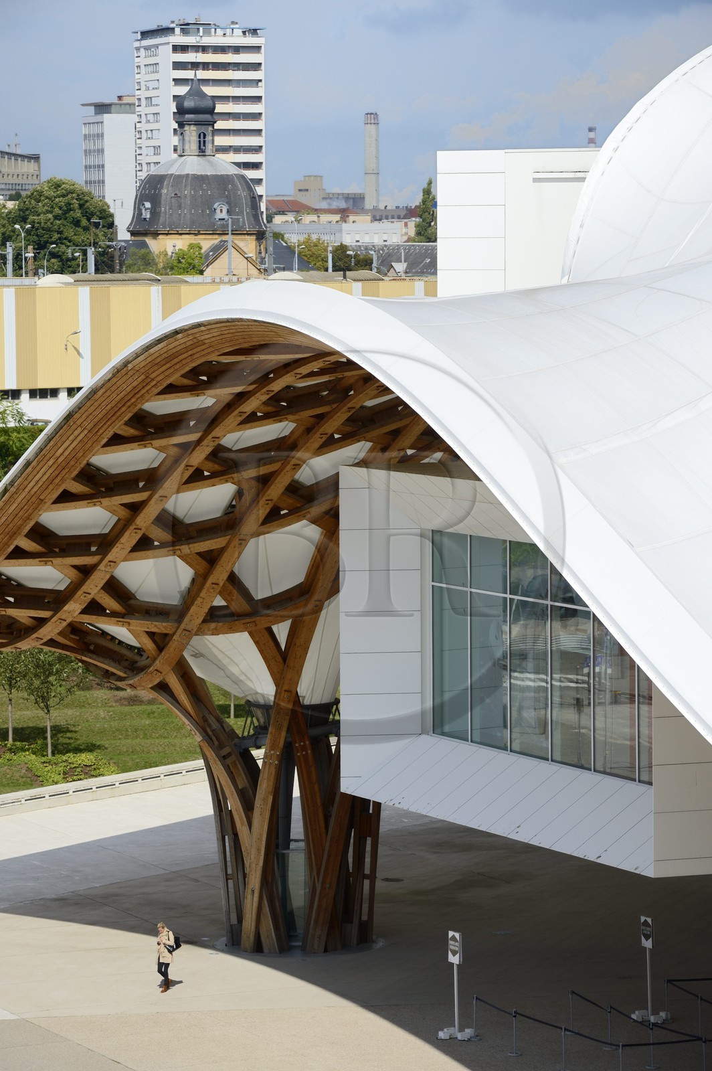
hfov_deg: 9.4
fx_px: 4309
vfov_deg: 14.2
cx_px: 356
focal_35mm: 145
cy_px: 536
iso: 100
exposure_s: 1/320
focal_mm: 145
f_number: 10
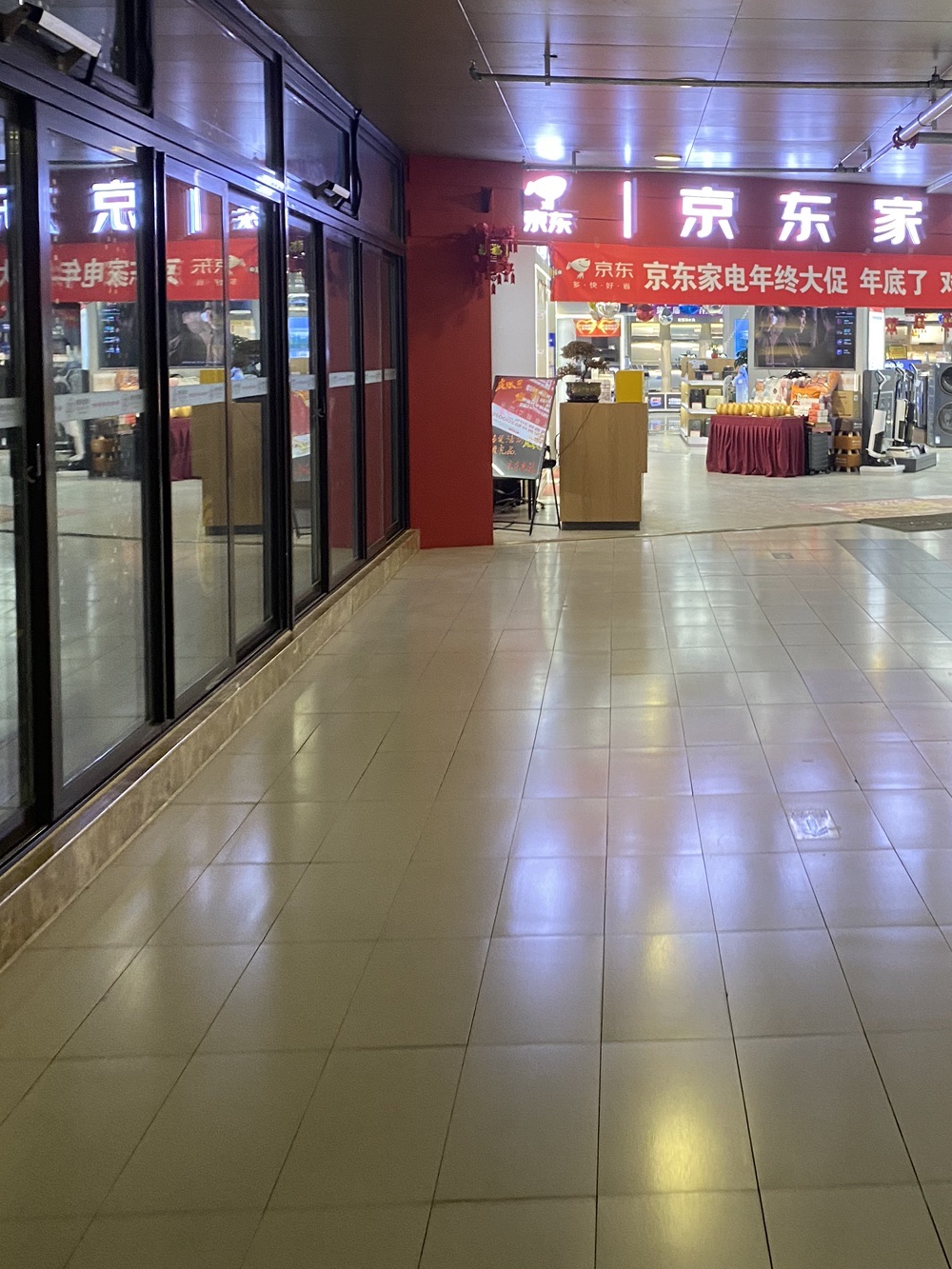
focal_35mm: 39
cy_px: 453
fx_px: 1430
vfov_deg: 47.3
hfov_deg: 36.1
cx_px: 696
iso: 160
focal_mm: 4.25
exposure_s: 1/60
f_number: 1.8
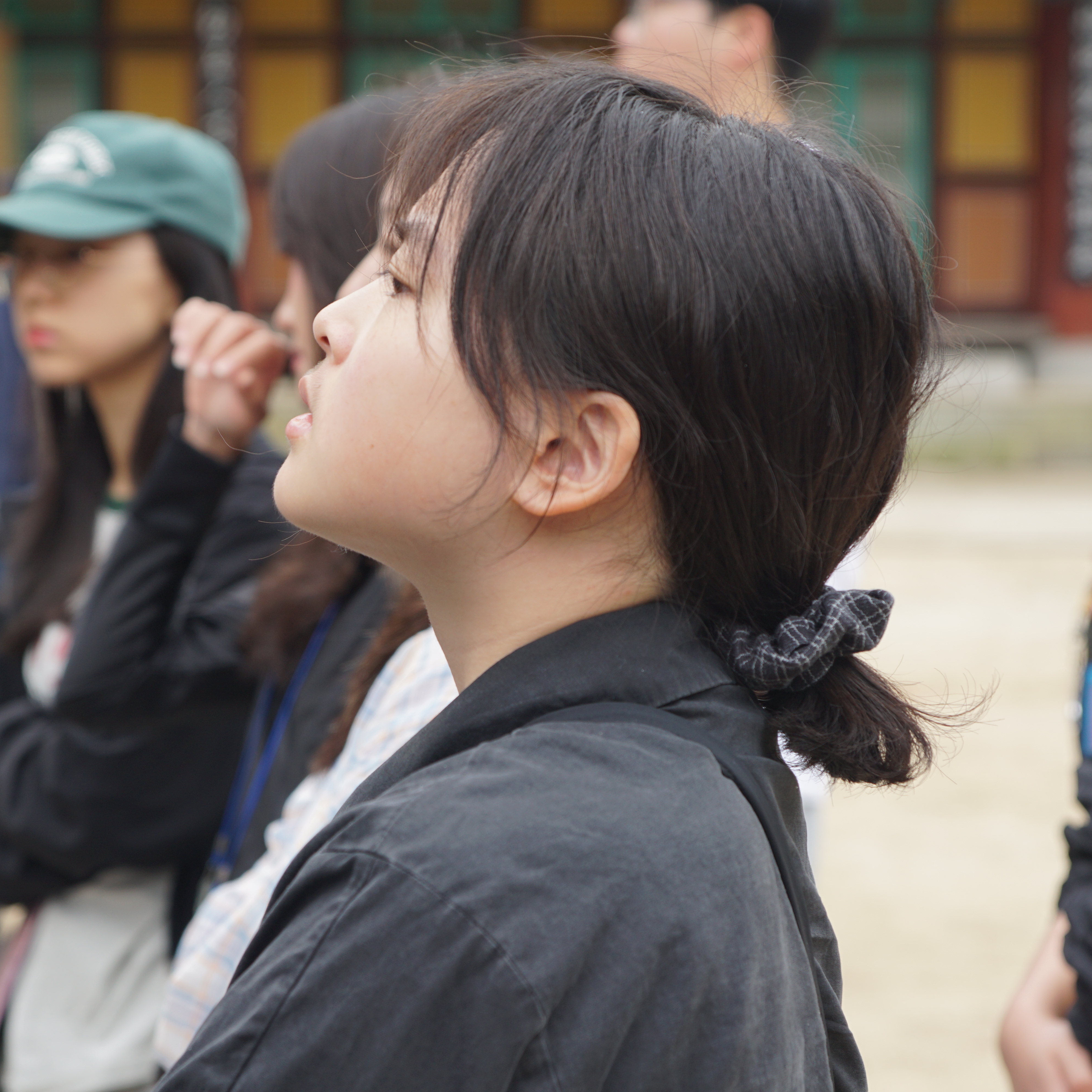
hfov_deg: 15.1
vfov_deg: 15.2
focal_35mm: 115
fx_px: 4104
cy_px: 547
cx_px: 451
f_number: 4
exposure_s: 1/160
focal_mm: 60
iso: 100
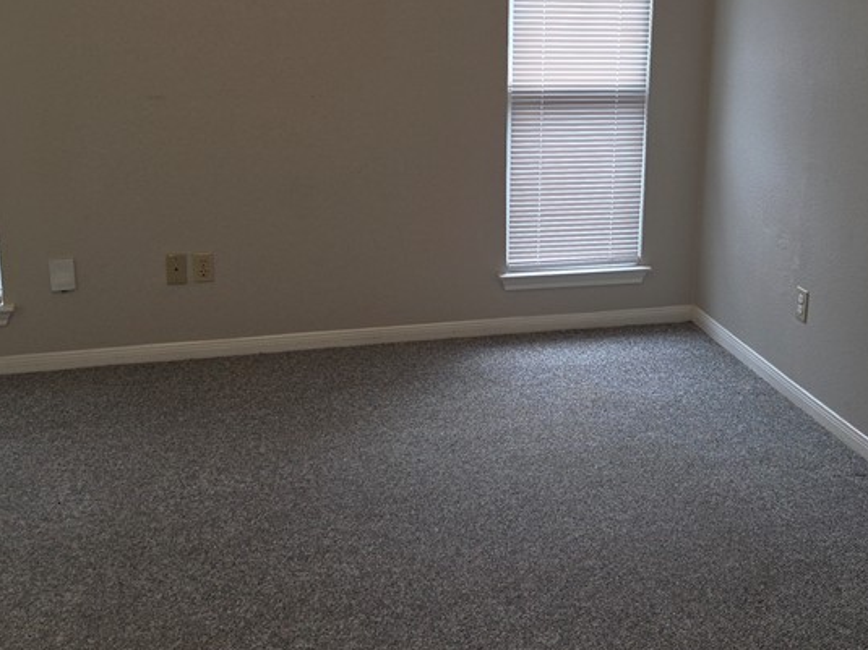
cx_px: 516
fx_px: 1103
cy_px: 225
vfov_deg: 32.6
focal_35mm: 44
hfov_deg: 42.8
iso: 100
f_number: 1.8
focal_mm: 5.4
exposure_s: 1/60
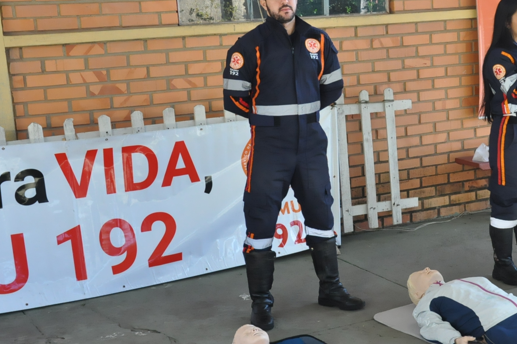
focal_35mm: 69
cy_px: 185
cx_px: 371
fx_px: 990
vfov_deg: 19.7
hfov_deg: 28.9
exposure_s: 1/250
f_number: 8
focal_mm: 28
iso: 2000
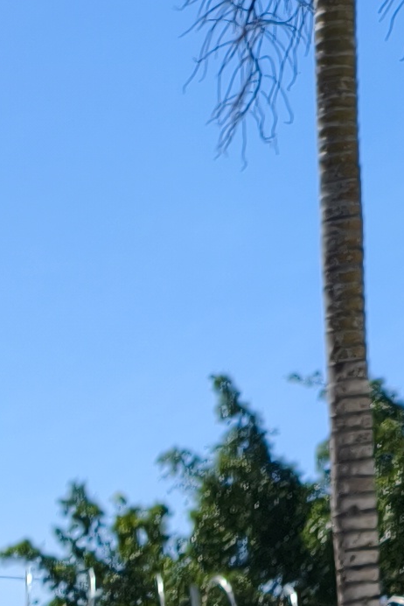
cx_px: -271
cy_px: 1681
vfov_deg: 10.2
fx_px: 2690
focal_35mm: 160
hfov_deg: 8.3
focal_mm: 4.94
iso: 80
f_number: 1.5
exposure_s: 1/3424
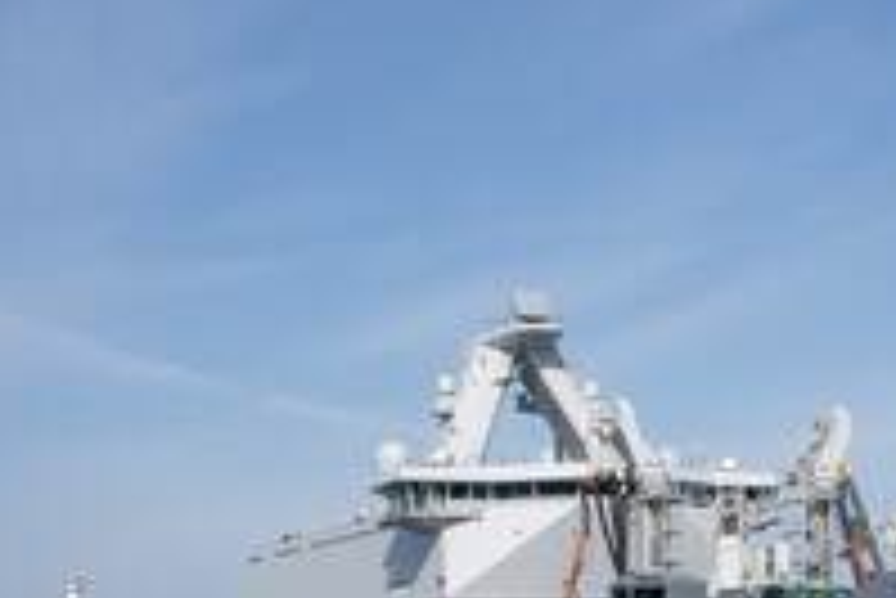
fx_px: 2391
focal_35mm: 96
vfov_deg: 14.1
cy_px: 578
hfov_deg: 20.6
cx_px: 885
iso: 320
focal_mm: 46
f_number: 8
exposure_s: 1/1250
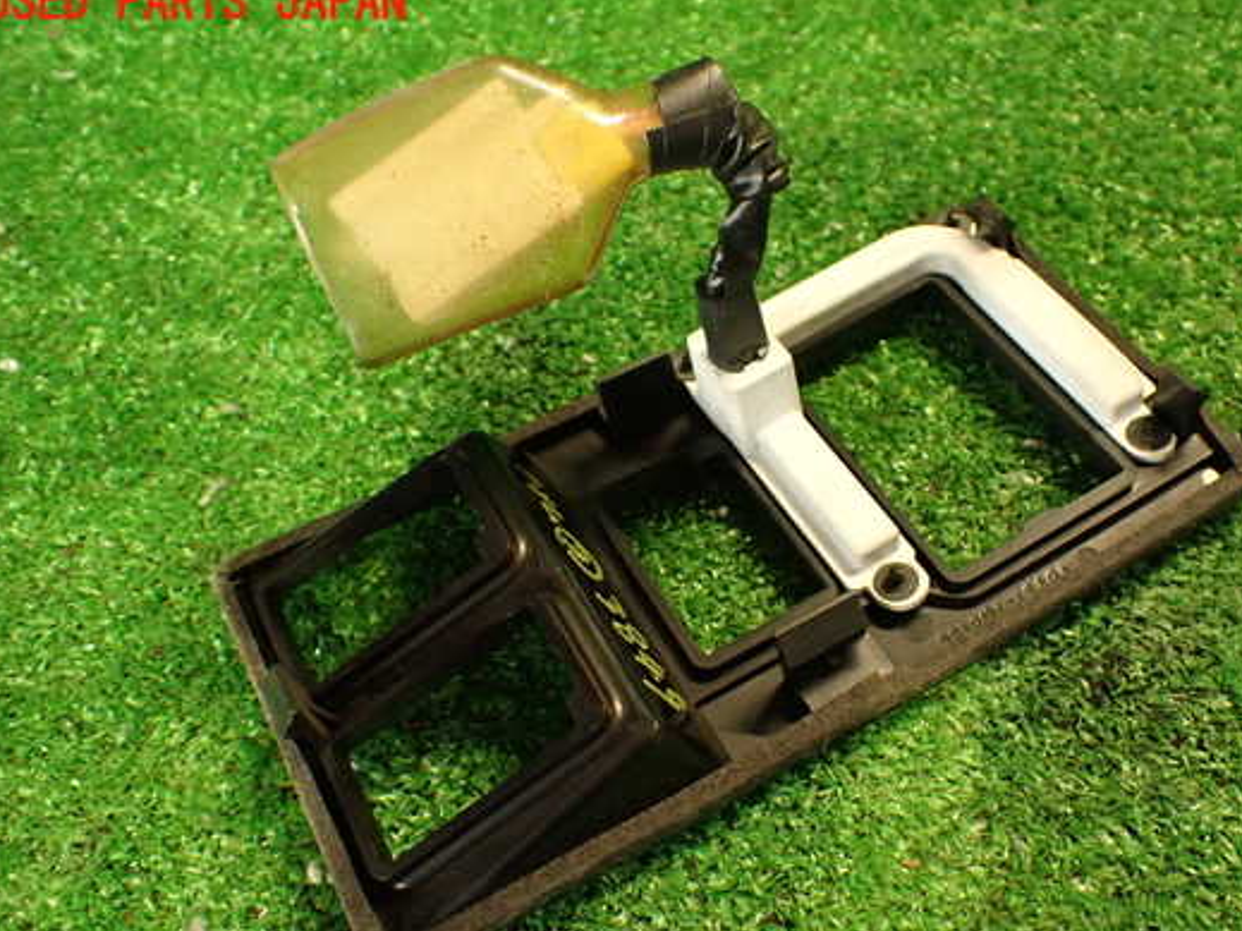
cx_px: 689
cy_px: 512
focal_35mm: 37
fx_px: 1327
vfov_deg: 38.6
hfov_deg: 50.1
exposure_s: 1/30
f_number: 2.4
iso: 640
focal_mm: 5.79
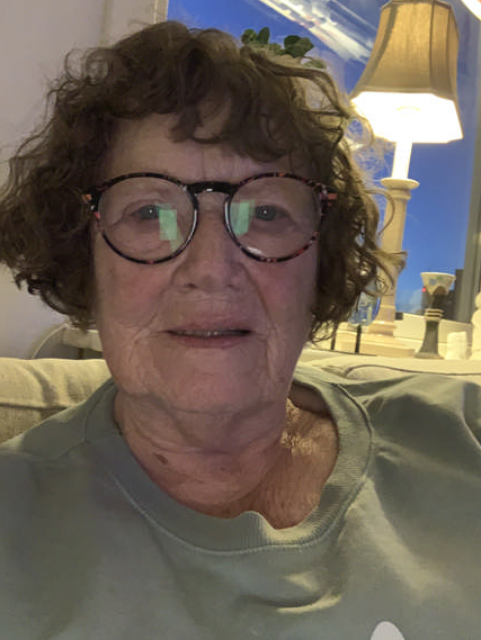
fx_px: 667
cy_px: 321
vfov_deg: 51.3
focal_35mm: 36
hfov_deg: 39.6
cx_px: 222
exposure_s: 1/16
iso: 640
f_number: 2.2
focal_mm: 2.87
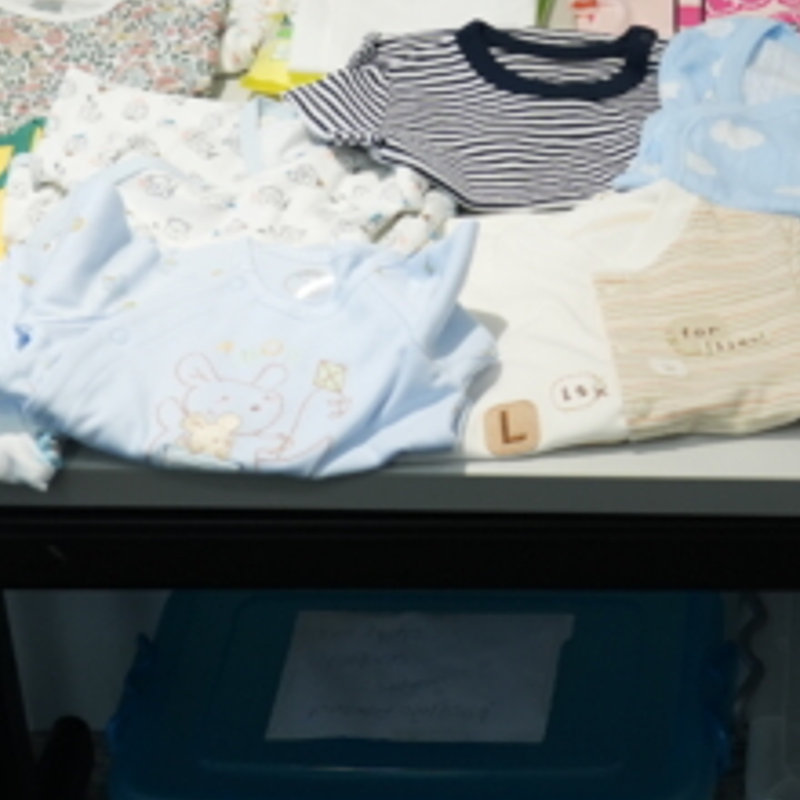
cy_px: 5
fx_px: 2928
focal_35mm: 112
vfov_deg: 15.3
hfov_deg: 15.4
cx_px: 742
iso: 500
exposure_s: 1/80
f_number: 4
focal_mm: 29
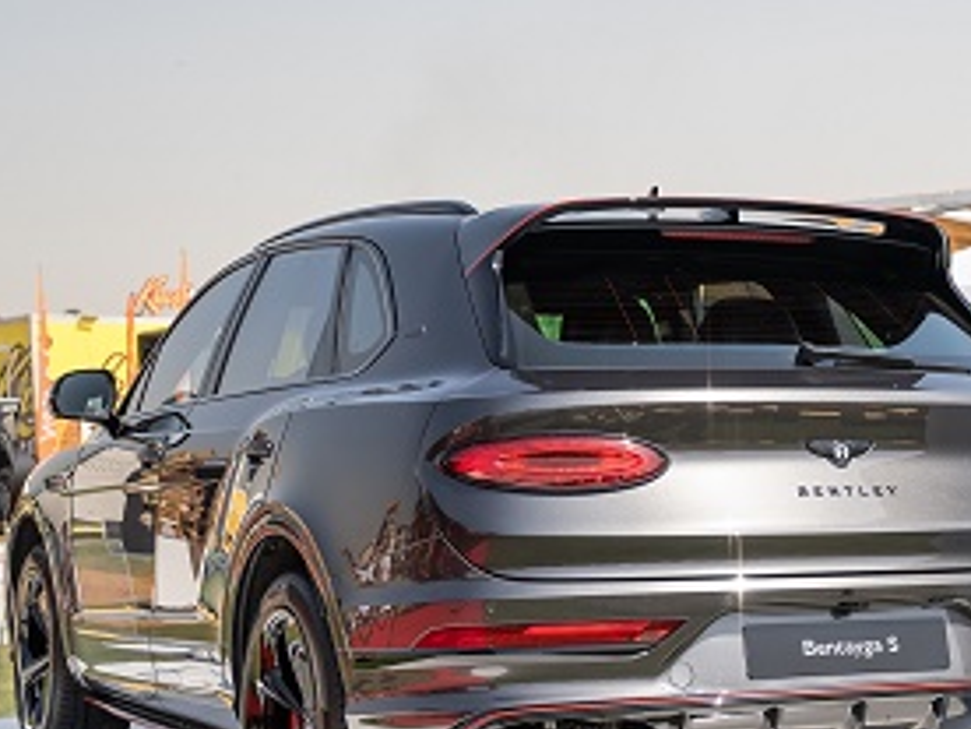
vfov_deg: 20.9
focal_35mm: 70
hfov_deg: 27.1
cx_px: 802
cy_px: 470
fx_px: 1965
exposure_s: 1/6000
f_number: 2.8
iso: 140
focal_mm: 33.5
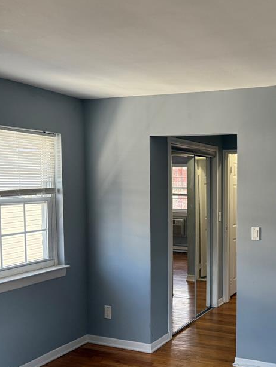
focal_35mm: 40
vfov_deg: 46.7
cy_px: 209
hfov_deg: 34.5
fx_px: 425
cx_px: 233
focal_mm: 6.76
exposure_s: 1/128
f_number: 1.78
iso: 200
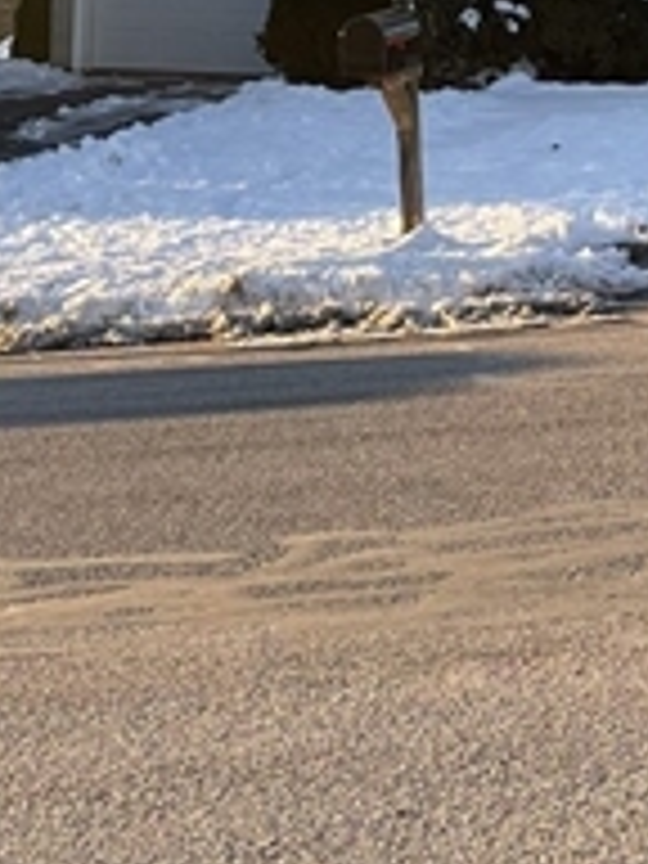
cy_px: 189
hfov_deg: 14.2
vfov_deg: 19.5
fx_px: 2496
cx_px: 824
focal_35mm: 100
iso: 32
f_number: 1.6
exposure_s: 1/664
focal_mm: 5.1
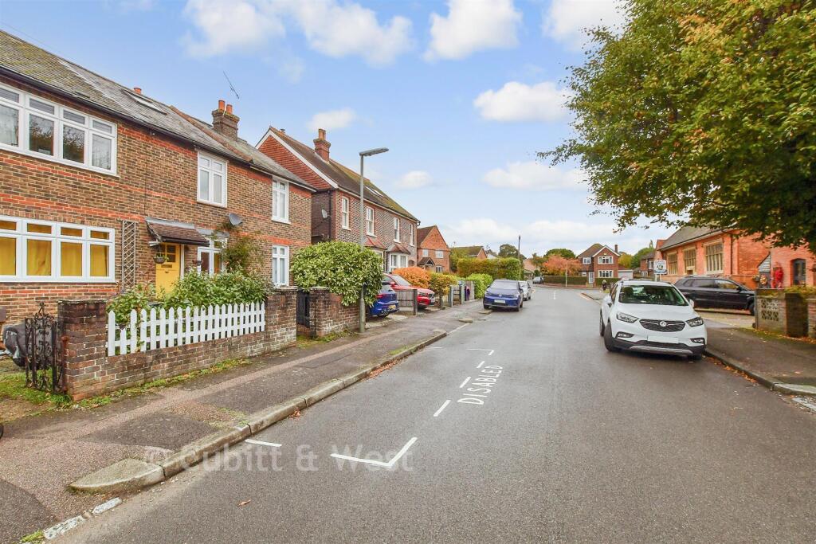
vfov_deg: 77.3
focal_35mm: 15
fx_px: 340
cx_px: 408
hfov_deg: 100.4
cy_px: 272
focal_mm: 10
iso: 400
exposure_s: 1/640
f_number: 8
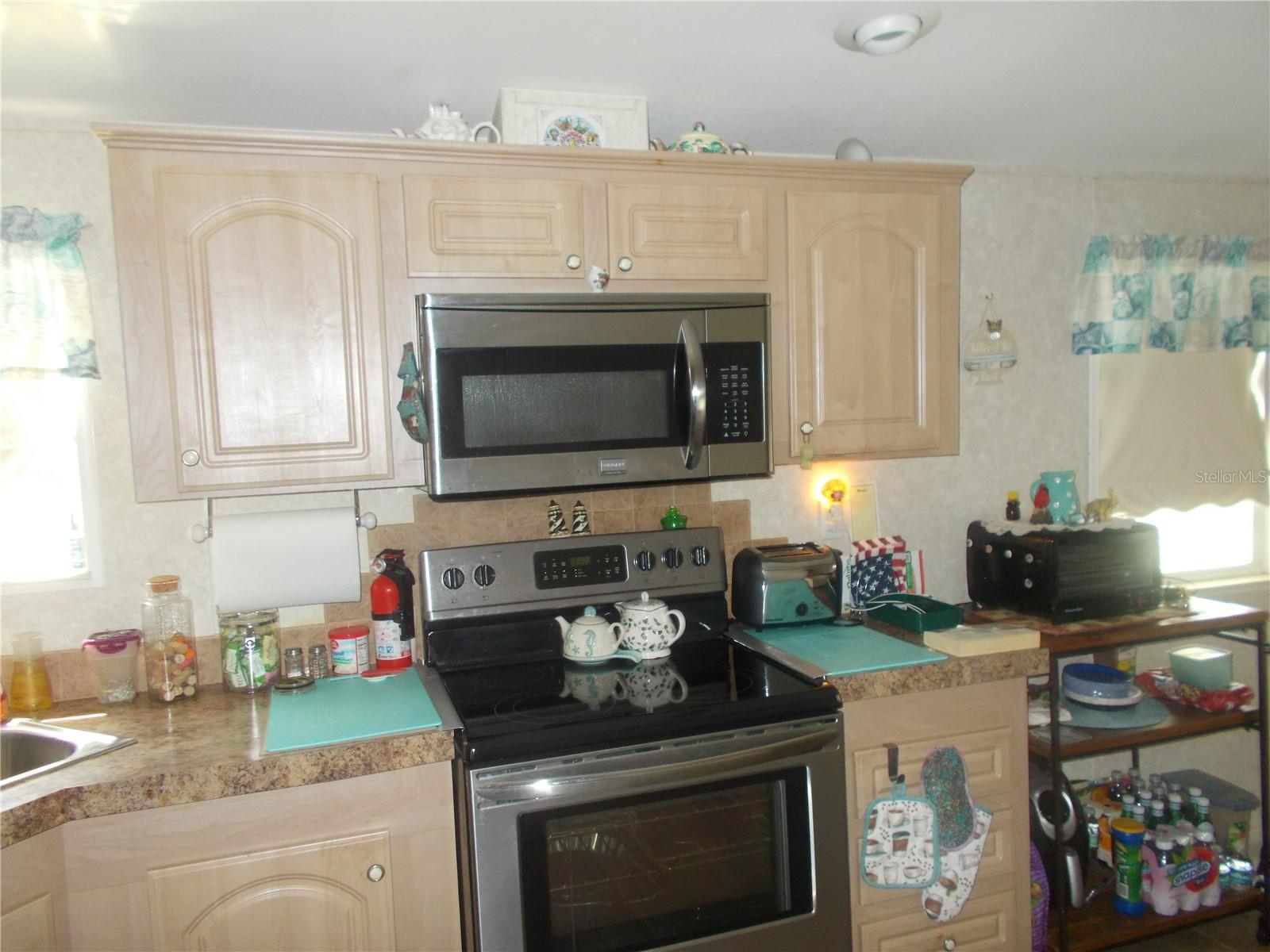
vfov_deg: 53.1
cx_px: 635
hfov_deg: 67.3
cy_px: 476
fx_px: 954
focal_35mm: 26
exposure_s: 1/25
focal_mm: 4.6
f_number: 3.2
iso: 200
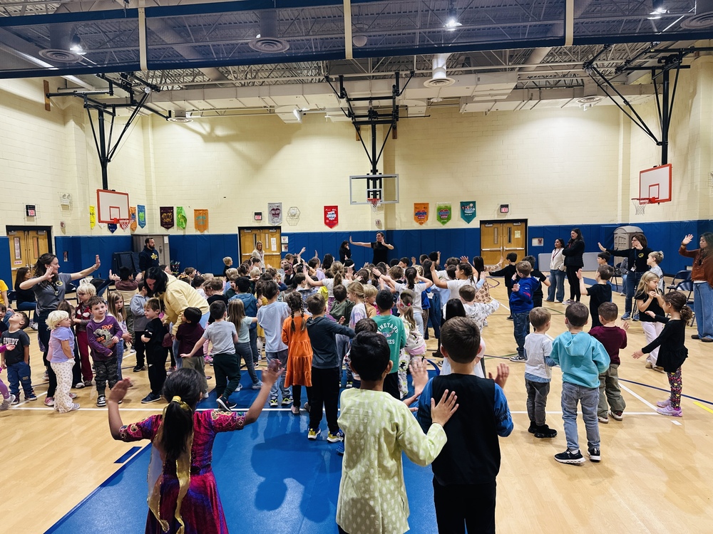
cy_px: 267
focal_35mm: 24
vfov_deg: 56.8
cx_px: 356
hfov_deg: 71.6
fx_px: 494
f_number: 1.78
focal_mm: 6.86
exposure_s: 1/60
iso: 160
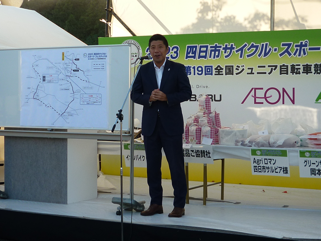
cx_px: 160
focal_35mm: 79
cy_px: 120
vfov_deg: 18.7
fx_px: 733
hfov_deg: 24.7
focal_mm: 7.4
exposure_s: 1/320
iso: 80
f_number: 3.1
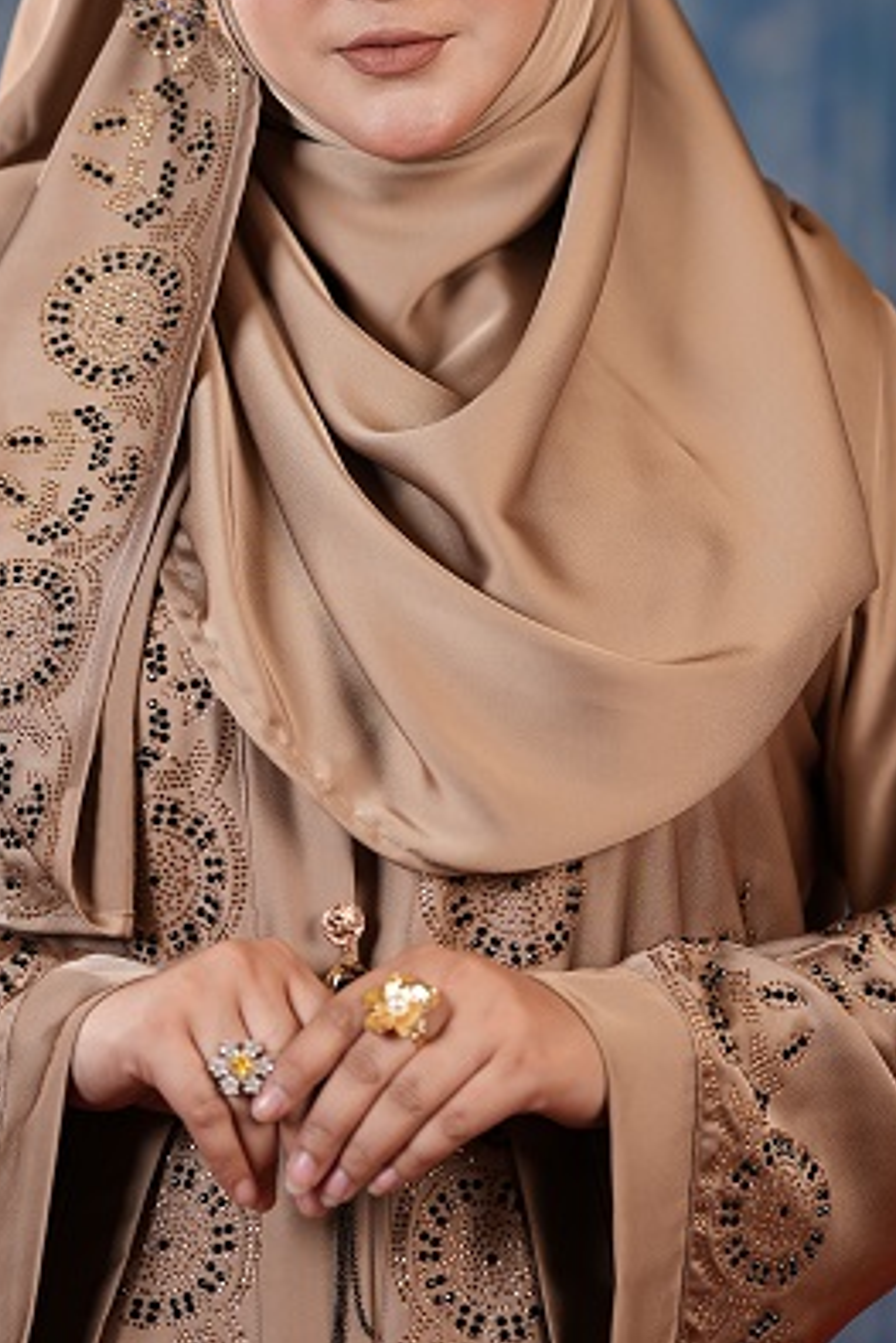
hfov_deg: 7.1
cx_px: 334
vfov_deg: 10.6
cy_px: 539
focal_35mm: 194
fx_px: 7236
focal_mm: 85
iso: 100
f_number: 1.4
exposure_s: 1/160
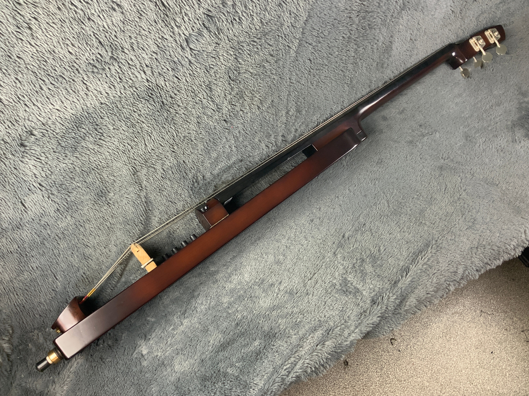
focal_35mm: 29
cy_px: 198
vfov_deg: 48.2
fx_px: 443
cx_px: 264
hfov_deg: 61.7
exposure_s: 1/60
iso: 125
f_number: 1.8
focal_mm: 3
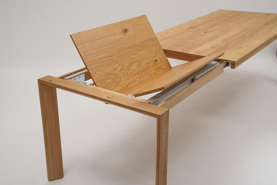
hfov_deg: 43.6
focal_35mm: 45
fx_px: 346
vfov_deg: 29.9
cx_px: 138
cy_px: 92
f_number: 9
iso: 100
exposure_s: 1/8
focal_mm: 45
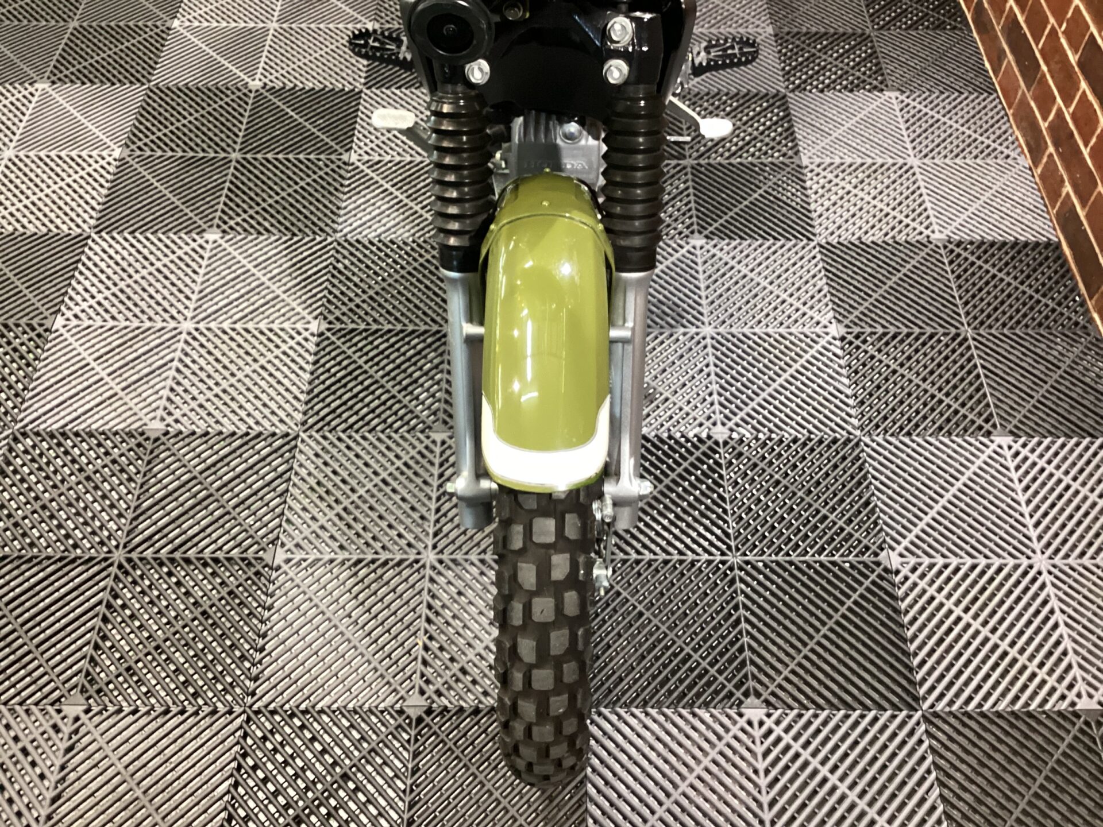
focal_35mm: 31
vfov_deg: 45.4
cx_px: 552
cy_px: 414
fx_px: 988
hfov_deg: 58.4
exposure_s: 1/40
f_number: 2.4
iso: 320
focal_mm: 3.3
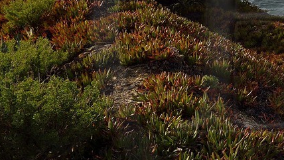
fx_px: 708
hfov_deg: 20.8
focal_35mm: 94
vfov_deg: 12.8
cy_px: 23
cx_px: 363
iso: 200
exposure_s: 1/160
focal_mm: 24
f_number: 13
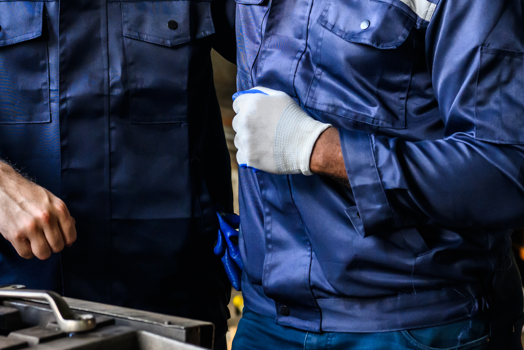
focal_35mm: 119
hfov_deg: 17.1
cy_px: 1
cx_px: 157
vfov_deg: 11.4
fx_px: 1732
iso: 2500
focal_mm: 50
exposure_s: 1/200
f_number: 4
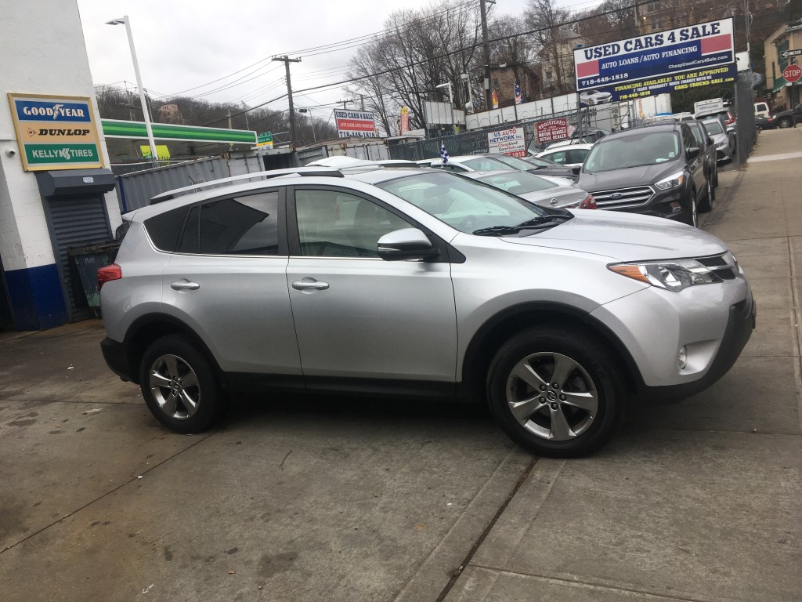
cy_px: 301
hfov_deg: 61.7
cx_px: 401
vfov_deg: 48.2
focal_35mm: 29
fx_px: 672
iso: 25
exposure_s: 1/342
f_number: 2.2
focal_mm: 4.15
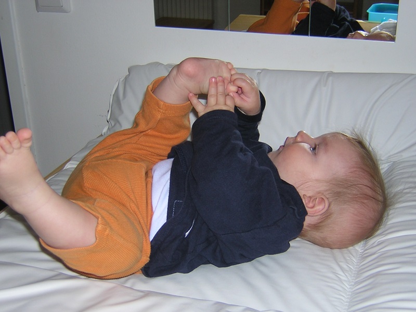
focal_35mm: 51
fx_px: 613
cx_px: 208
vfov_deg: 28.6
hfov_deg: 37.5
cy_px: 156
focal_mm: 6.6
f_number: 3.1
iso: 100
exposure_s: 1/60.1
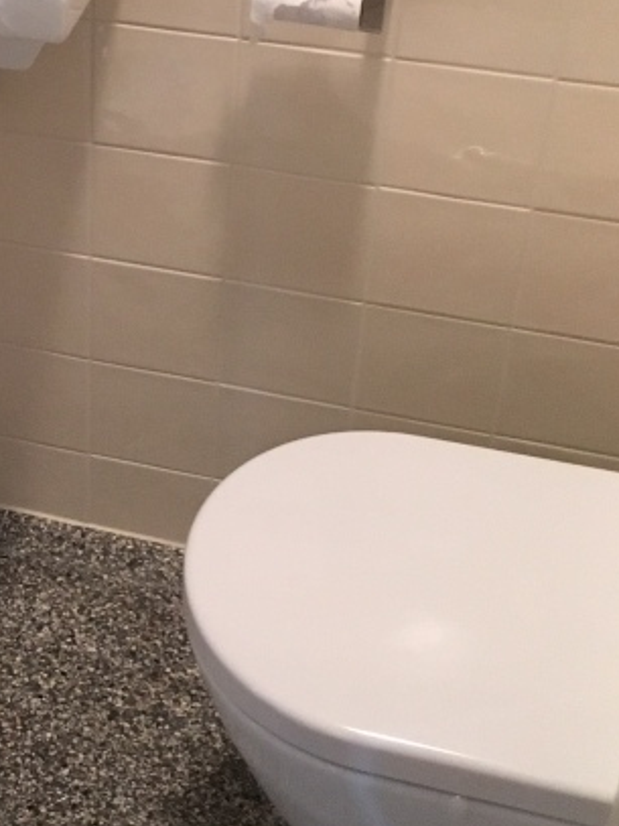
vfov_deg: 26.2
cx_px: -18
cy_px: 175
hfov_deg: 19.5
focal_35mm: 73
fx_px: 1741
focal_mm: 4.15
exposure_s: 1/17
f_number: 2.2
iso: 200
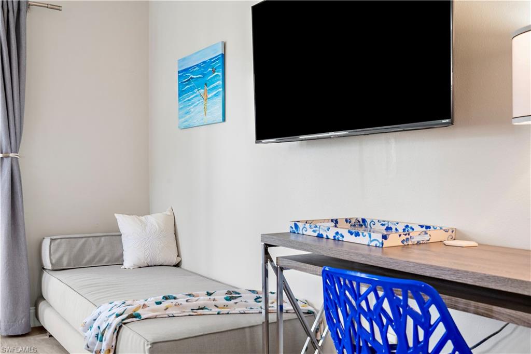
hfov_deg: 54.4
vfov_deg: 37.8
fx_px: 516
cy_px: 177
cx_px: 266
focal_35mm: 35
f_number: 8
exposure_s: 1/4
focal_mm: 35
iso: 400
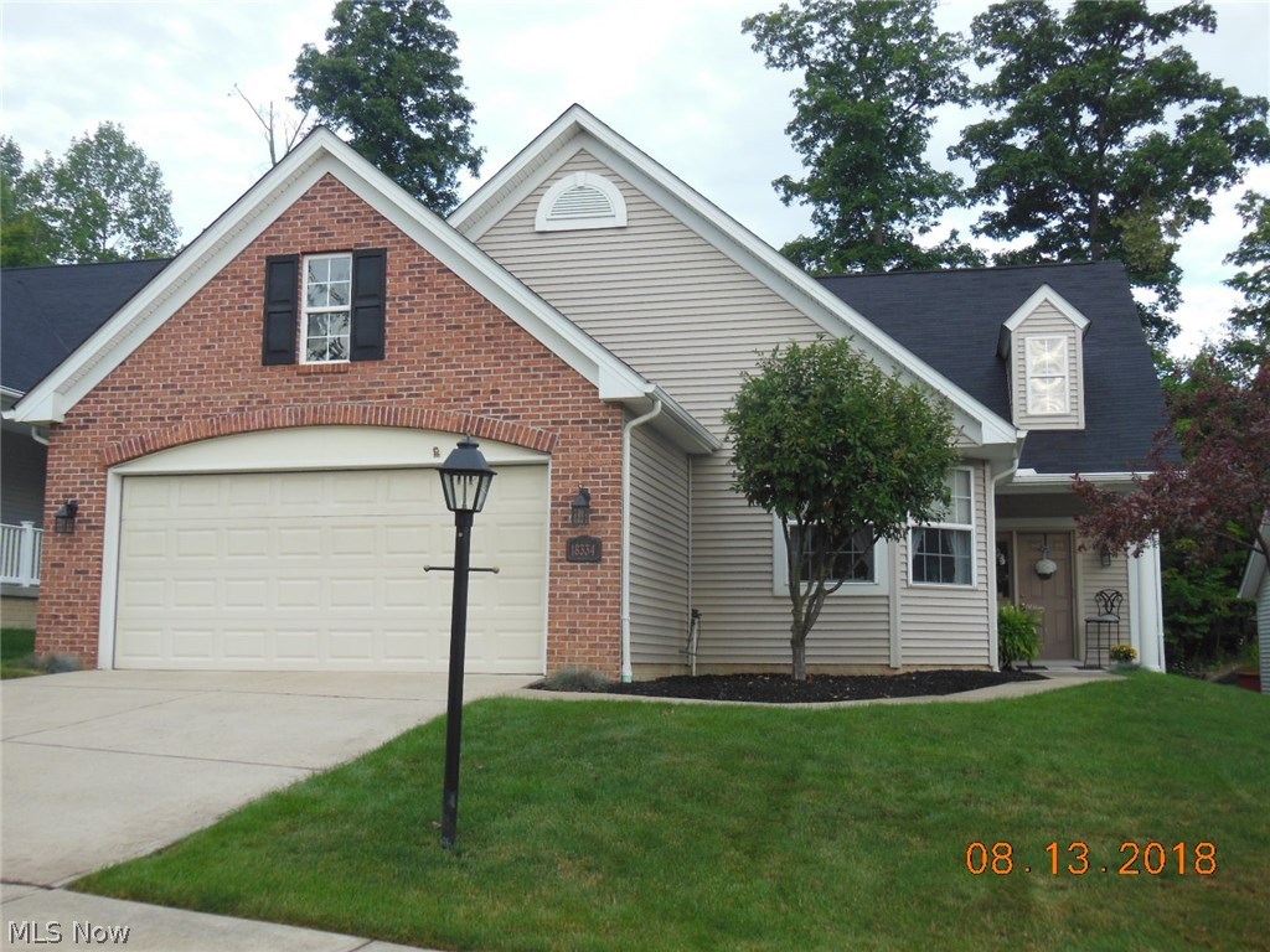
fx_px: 1431
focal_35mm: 39
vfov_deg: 36.8
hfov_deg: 47.9
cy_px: 476
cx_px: 635
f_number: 4.1
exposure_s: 1/125
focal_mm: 6.9
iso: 125
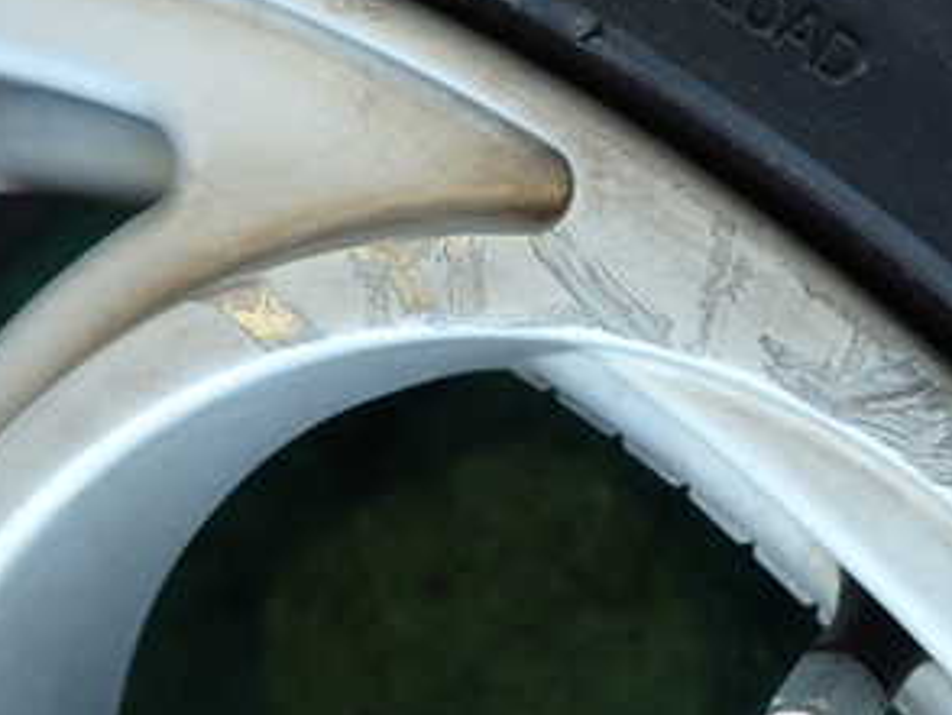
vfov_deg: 28.5
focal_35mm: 51
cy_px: 291
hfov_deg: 37.0
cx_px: 641
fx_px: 1404
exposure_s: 1/60
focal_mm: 4.5
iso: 125
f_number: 2
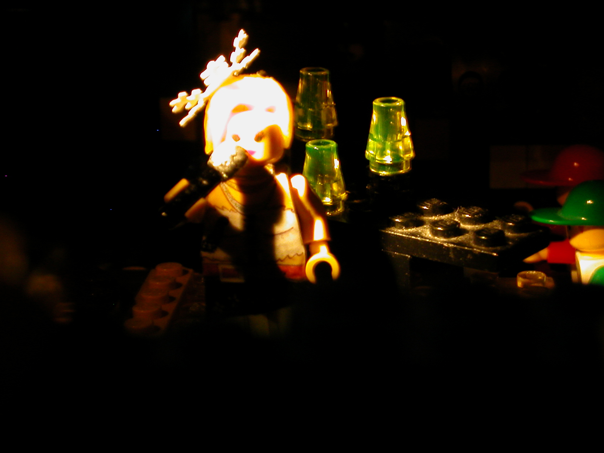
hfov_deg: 21.3
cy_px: 226
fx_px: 1605
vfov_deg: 16.1
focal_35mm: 92
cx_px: 302
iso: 200
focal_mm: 14
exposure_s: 1/2.7
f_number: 4.4
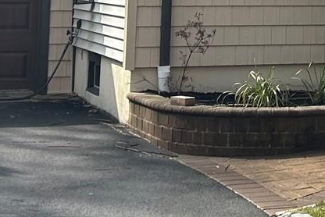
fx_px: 1201
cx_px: 391
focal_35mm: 133
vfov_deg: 9.8
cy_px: -159
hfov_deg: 14.9
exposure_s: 1/5076
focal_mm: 5.7
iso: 50
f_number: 1.5
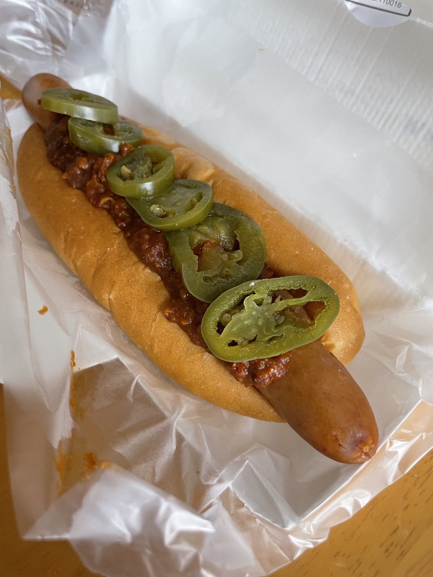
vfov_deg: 67.3
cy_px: 288
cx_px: 216
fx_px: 434
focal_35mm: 26
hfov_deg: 53.1
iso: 100
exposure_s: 1/50
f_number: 1.6
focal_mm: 4.2
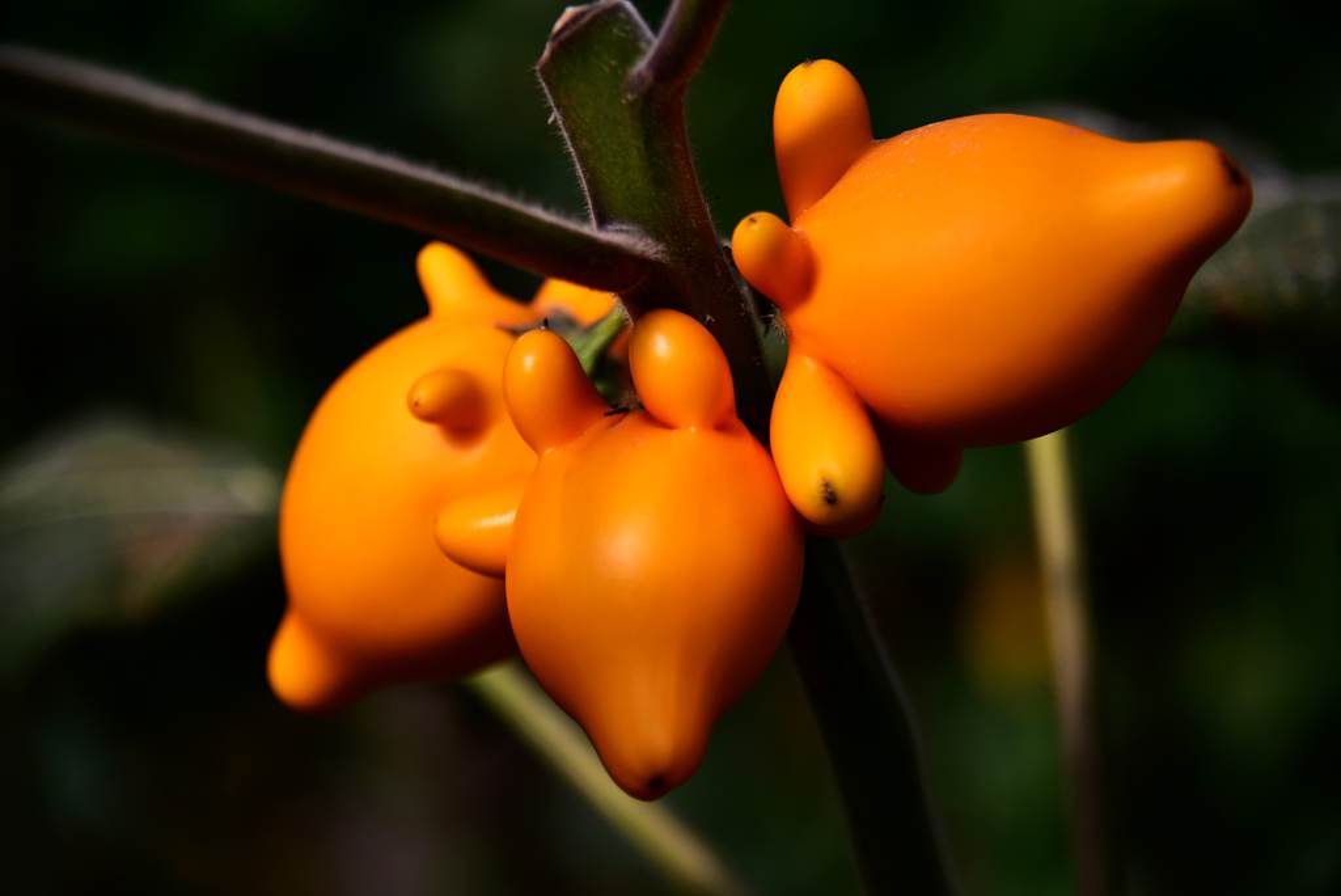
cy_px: 448
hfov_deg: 12.8
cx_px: 670
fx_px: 5963
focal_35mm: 160
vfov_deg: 8.6
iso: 400
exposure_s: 1/1250
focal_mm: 160
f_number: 5.6
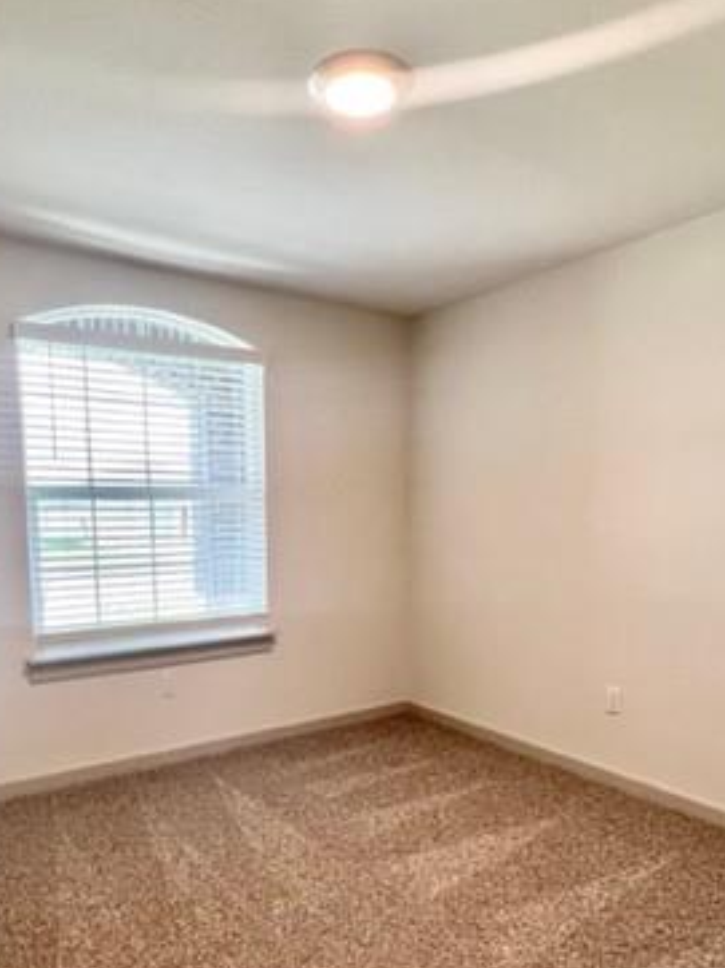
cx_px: 348
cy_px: 580
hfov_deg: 58.8
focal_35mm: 23
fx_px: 643
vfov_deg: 73.2
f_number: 1.8
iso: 125
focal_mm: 1.57
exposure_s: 1/120
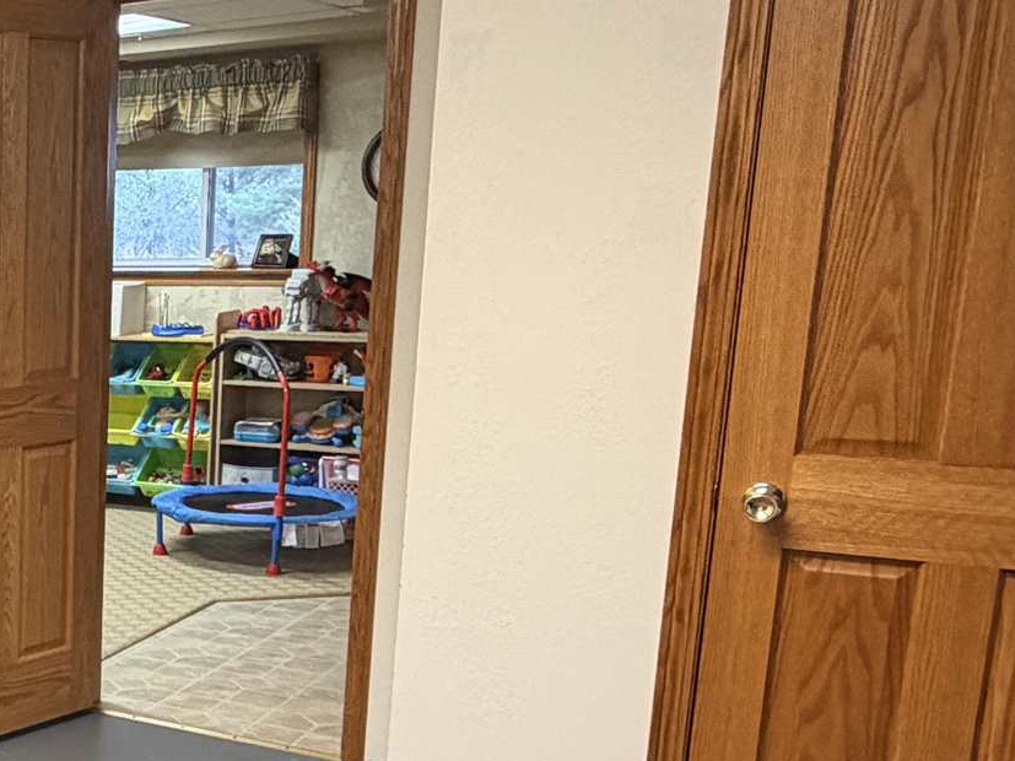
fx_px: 1525
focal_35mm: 52
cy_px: 550
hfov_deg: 29.8
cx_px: -288
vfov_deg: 27.7
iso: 160
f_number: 2.2
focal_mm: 2.22
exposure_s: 1/60
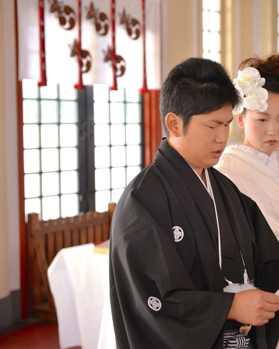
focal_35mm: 74
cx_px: 247
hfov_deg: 20.3
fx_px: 764
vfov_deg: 25.7
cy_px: 176
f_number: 4
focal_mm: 52
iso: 2000
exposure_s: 1/60
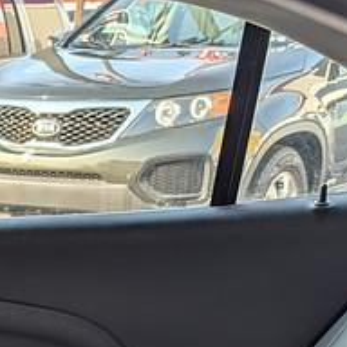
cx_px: -239
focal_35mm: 113
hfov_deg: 14.0
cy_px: 663
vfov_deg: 13.5
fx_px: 1282
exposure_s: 1/379
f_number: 1.68
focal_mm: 6.9
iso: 18
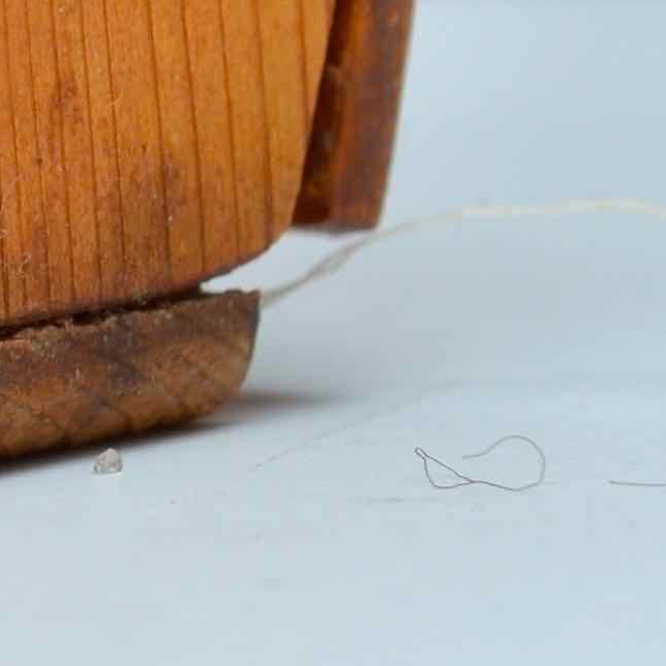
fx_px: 11651
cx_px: -1126
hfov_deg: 3.2
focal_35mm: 535
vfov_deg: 3.2
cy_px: -679
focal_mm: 55
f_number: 5.6
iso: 100
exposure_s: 1/250
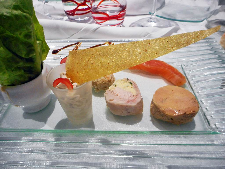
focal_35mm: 25
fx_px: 162
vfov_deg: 54.9
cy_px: 84
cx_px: 112
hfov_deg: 69.4
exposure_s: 1/30
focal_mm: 4.5
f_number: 3.7
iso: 360
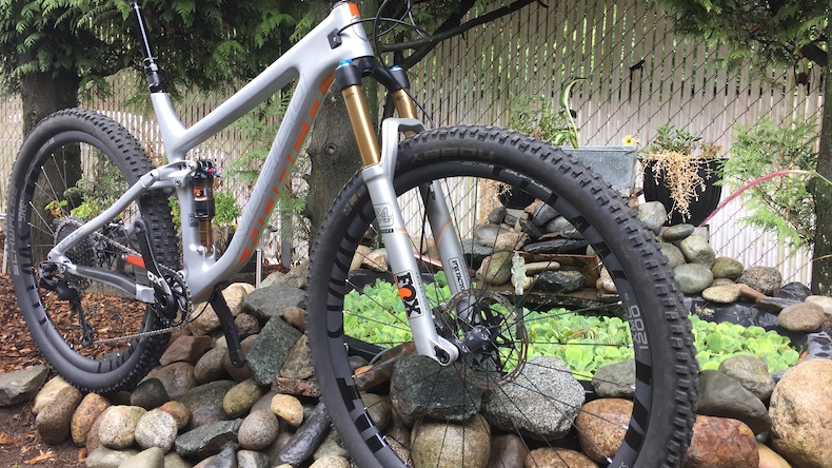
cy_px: 204
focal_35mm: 32
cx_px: 418
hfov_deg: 61.0
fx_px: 706
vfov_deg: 36.6
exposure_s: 1/120
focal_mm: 4.15
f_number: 2.2
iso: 50
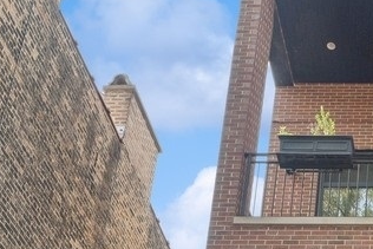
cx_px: 462
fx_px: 891
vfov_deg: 13.9
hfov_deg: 21.7
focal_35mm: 86
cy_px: 466
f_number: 7.1
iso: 320
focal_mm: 17
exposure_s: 1/400
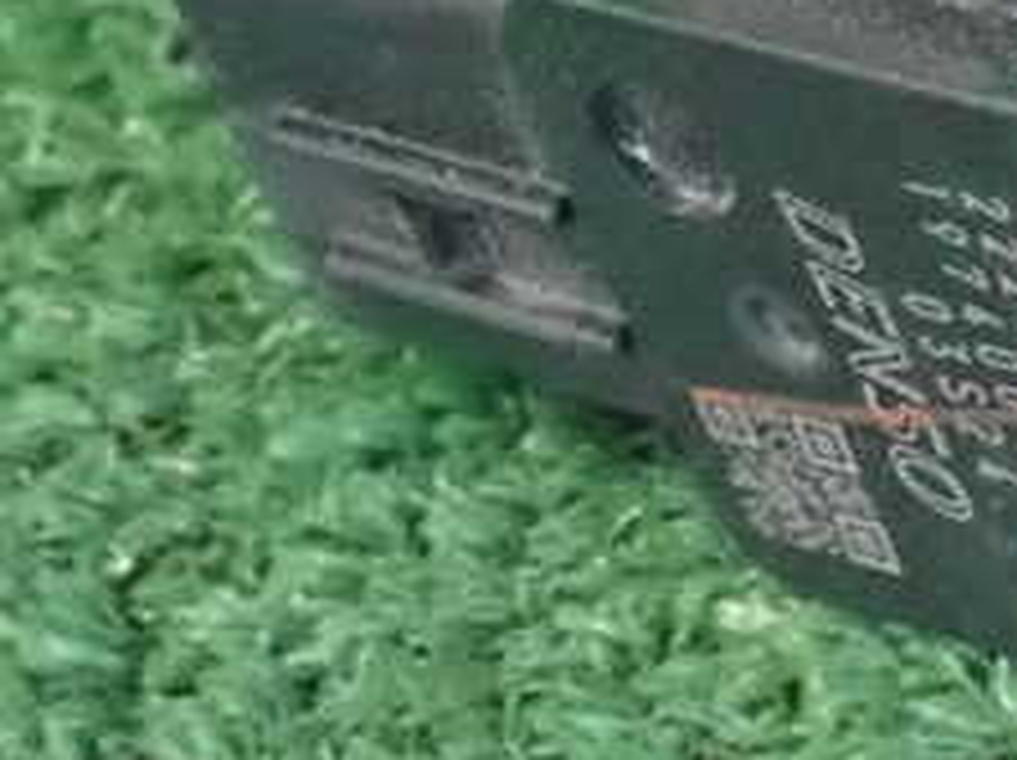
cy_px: -85
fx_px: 7102
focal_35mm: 242
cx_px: 1206
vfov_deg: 6.1
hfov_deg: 8.1
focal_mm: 16.48
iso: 6400
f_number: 4.7
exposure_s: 1/60
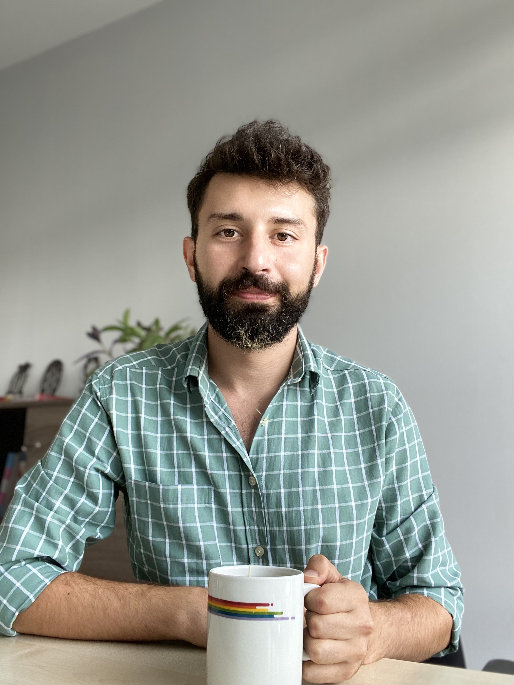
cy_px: 342
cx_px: 257
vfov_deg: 60.0
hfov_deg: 46.8
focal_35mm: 30
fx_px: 594
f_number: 2.2
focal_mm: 2.71
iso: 100
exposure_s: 1/60
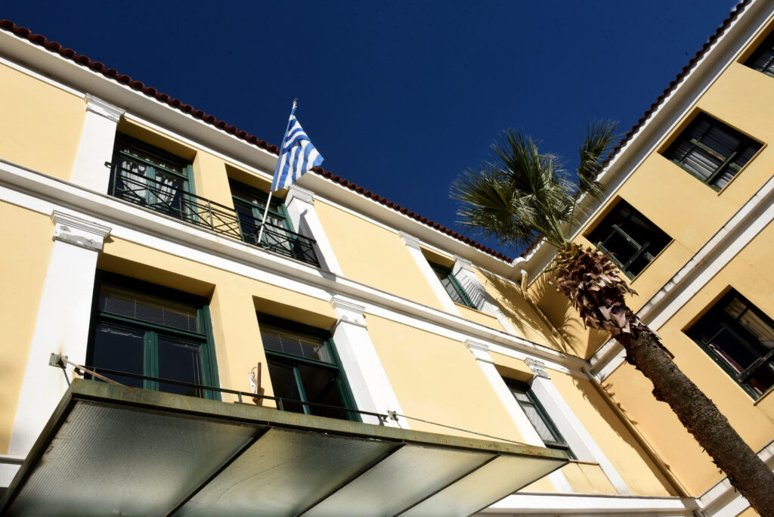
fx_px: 516
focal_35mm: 24
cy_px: 258
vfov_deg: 53.2
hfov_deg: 73.7
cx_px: 387
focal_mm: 24
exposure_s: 1/400
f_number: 22
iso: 800
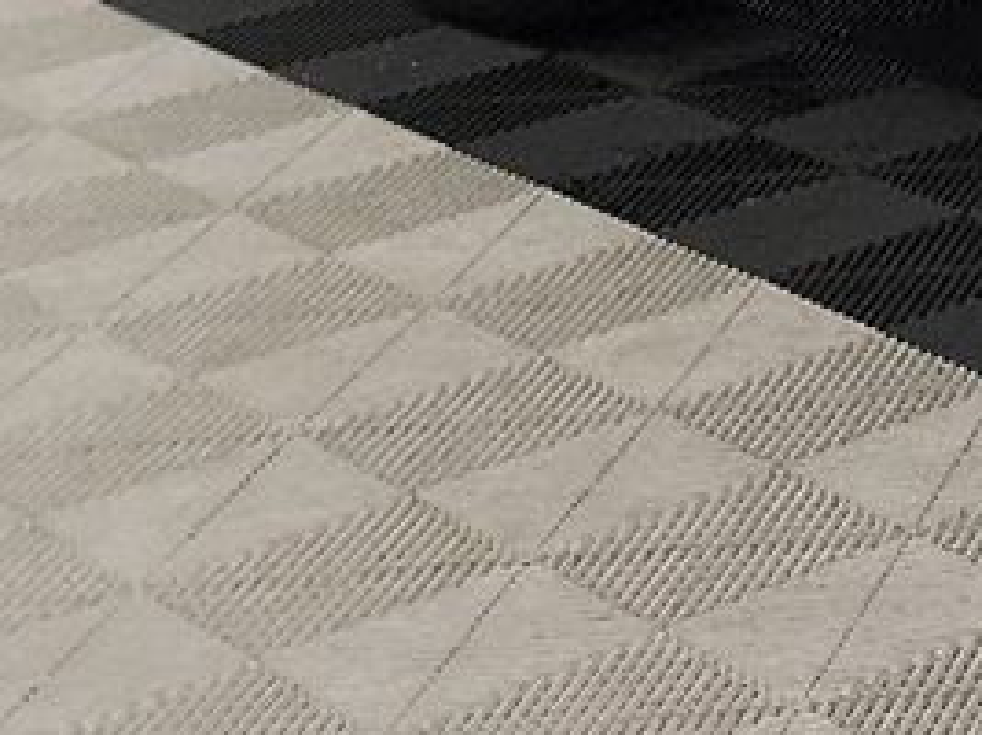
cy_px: -529
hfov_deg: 10.7
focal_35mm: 144
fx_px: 4083
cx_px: 2678
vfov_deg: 9.8
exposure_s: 1/119
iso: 74
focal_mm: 6.7
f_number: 1.8
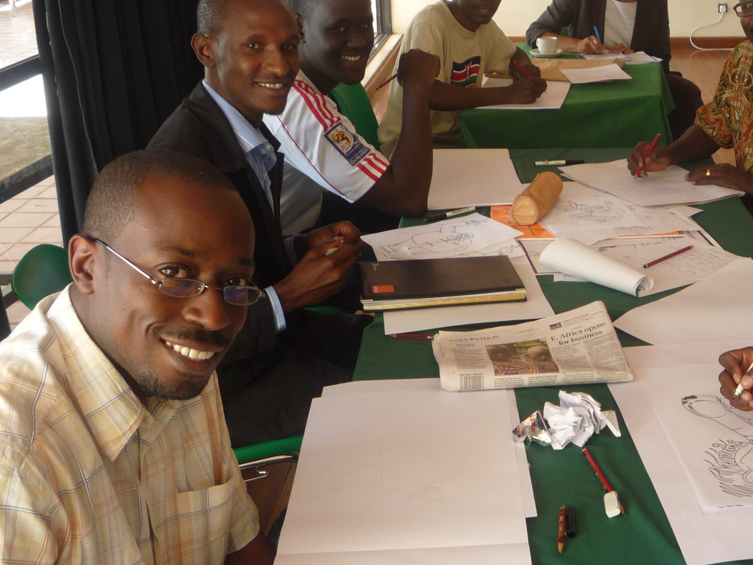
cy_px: 282
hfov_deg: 38.1
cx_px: 551
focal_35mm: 49
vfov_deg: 29.7
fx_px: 1066
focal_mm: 5.2
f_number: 3.3
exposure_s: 1/30
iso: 100
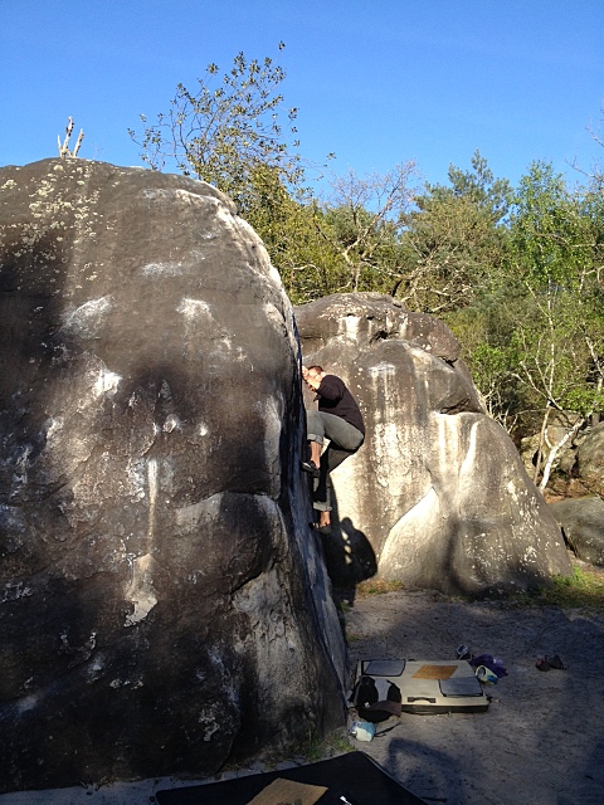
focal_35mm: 35
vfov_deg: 52.6
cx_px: 302
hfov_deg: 40.7
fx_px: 814
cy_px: 402
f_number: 2.4
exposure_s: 1/699
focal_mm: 4.28
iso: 50
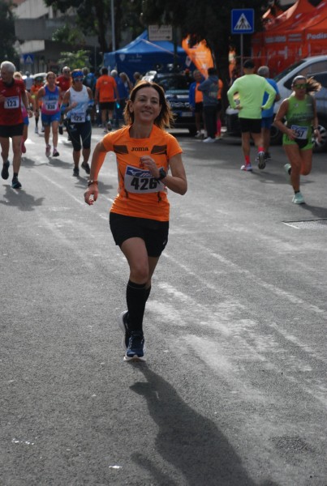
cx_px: 164
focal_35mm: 105
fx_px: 1423
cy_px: 243
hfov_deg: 13.1
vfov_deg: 19.4
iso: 1000
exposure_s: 1/1600
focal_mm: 70
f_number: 6.3
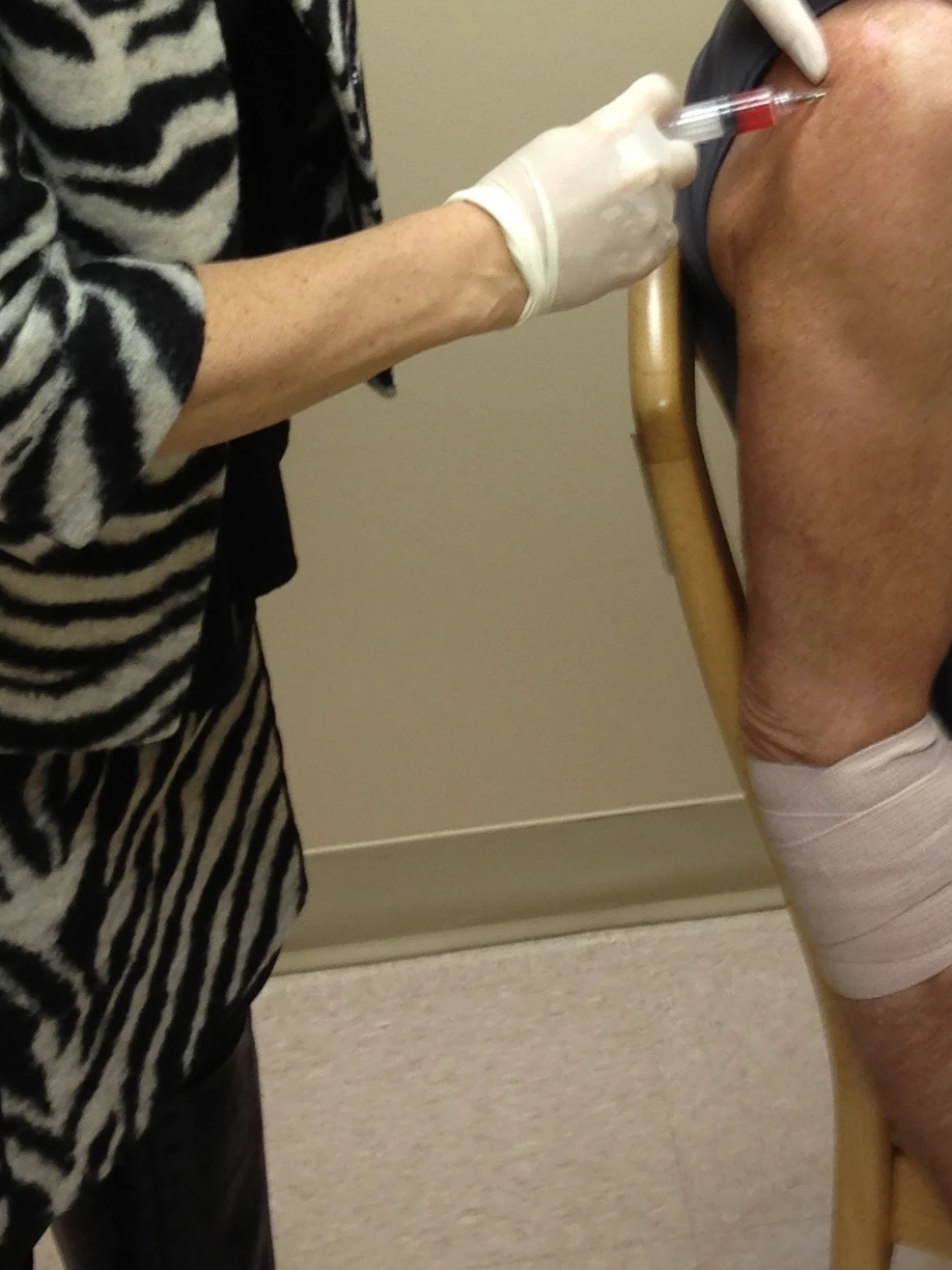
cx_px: 719
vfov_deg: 21.5
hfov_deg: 16.7
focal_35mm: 88
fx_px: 3227
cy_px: 1
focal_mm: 4.13
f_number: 2.4
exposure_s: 1/20
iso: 64
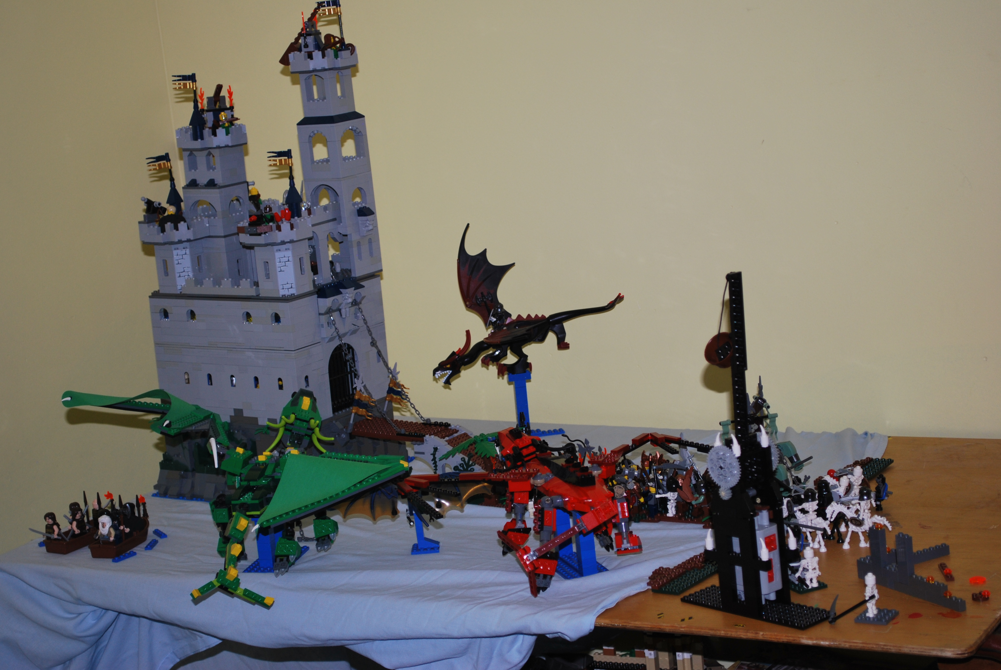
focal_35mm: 69
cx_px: 500
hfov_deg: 29.2
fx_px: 1921
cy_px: 335
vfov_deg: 19.8
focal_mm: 46
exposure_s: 1/60
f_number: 5.3
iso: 200
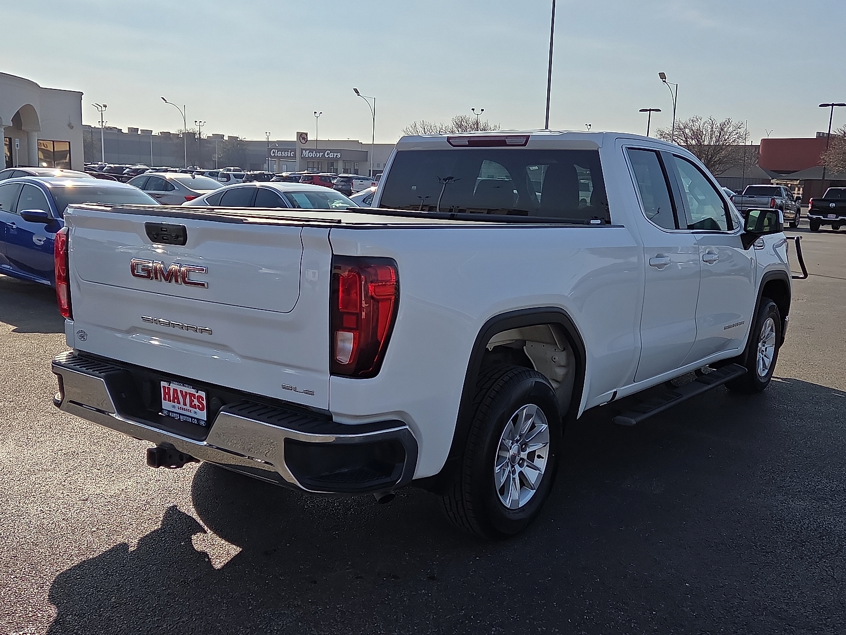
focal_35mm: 34
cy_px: 318
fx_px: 831
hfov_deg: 54.0
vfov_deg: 41.8
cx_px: 423
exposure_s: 1/5000
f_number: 1.8
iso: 25
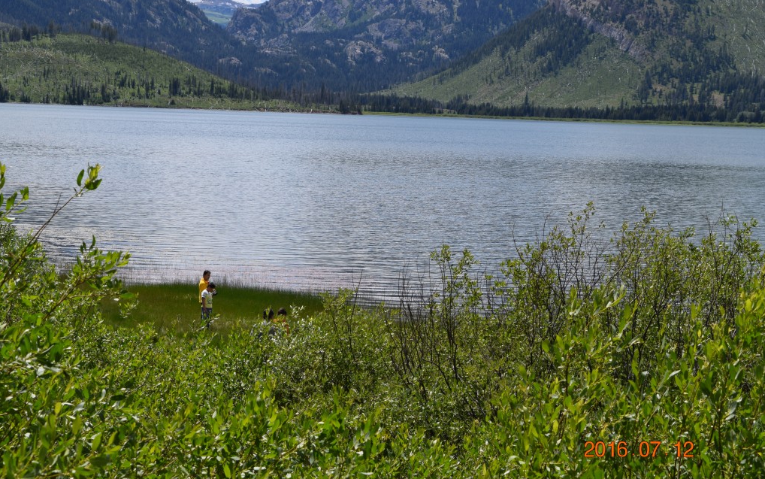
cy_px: 232
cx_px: 382
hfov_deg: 24.5
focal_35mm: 85
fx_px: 1763
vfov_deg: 15.5
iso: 200
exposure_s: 1/400
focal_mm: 55
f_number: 10
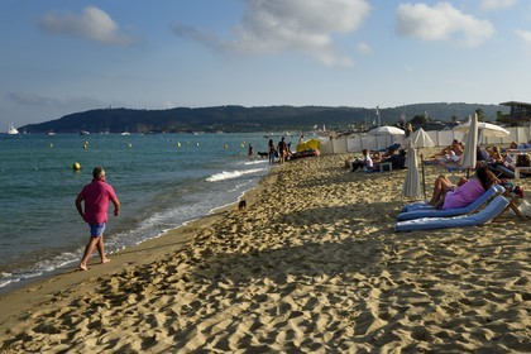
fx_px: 590
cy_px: 177
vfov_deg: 33.4
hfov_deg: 48.5
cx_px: 266
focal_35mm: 40
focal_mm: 40
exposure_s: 1/200
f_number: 14
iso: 200
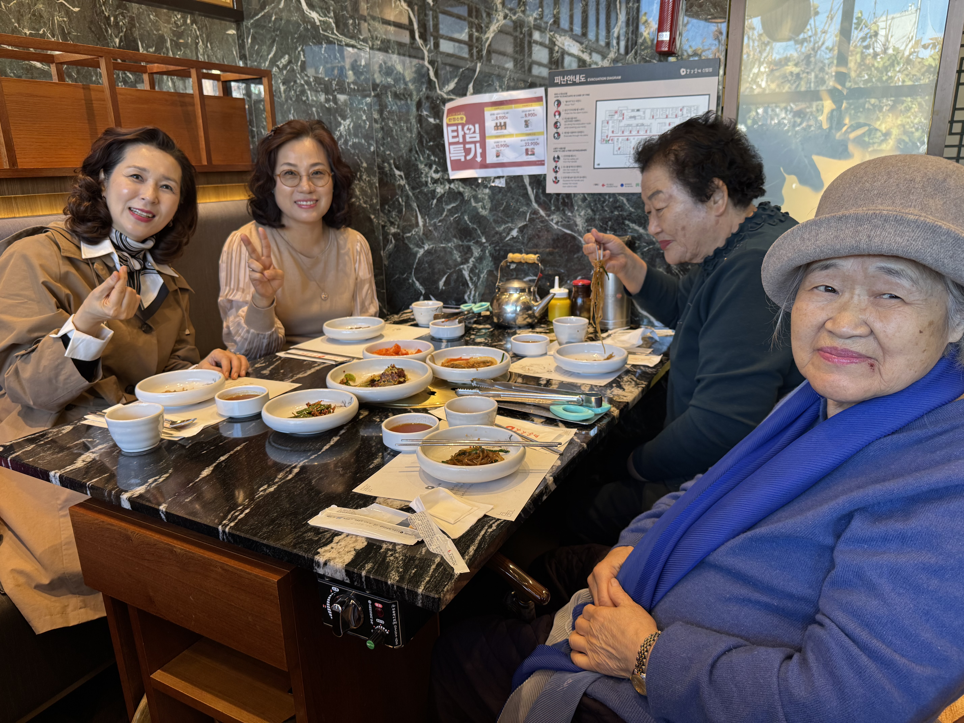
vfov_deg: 56.8
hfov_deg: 71.6
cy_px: 362
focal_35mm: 24
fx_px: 668
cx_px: 482
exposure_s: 1/120
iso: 160
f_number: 1.78
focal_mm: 6.76
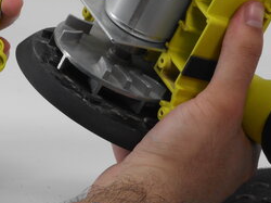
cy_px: 9
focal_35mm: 242
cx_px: 95
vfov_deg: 6.1
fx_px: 1893
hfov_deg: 8.2
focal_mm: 18.2
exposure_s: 1/60
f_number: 5.8
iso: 160
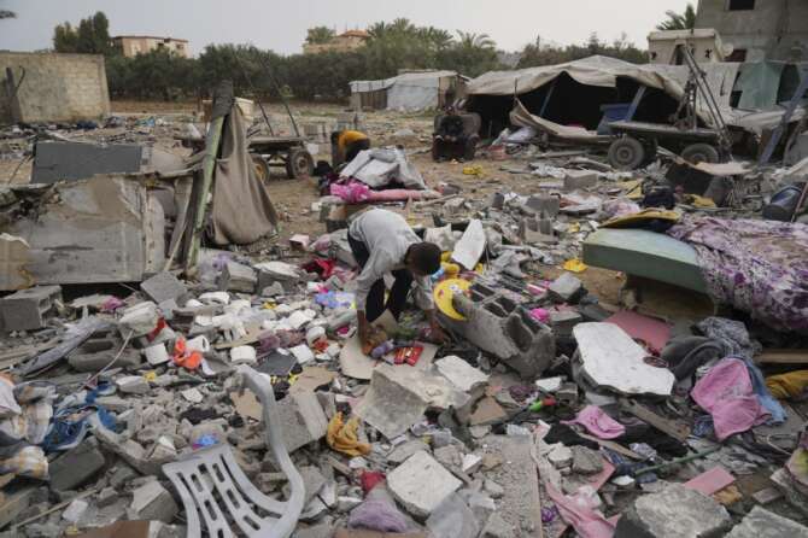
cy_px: 269
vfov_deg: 53.1
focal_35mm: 24
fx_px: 538
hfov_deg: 73.8
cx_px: 404
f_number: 4
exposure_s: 1/320
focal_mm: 24
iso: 100
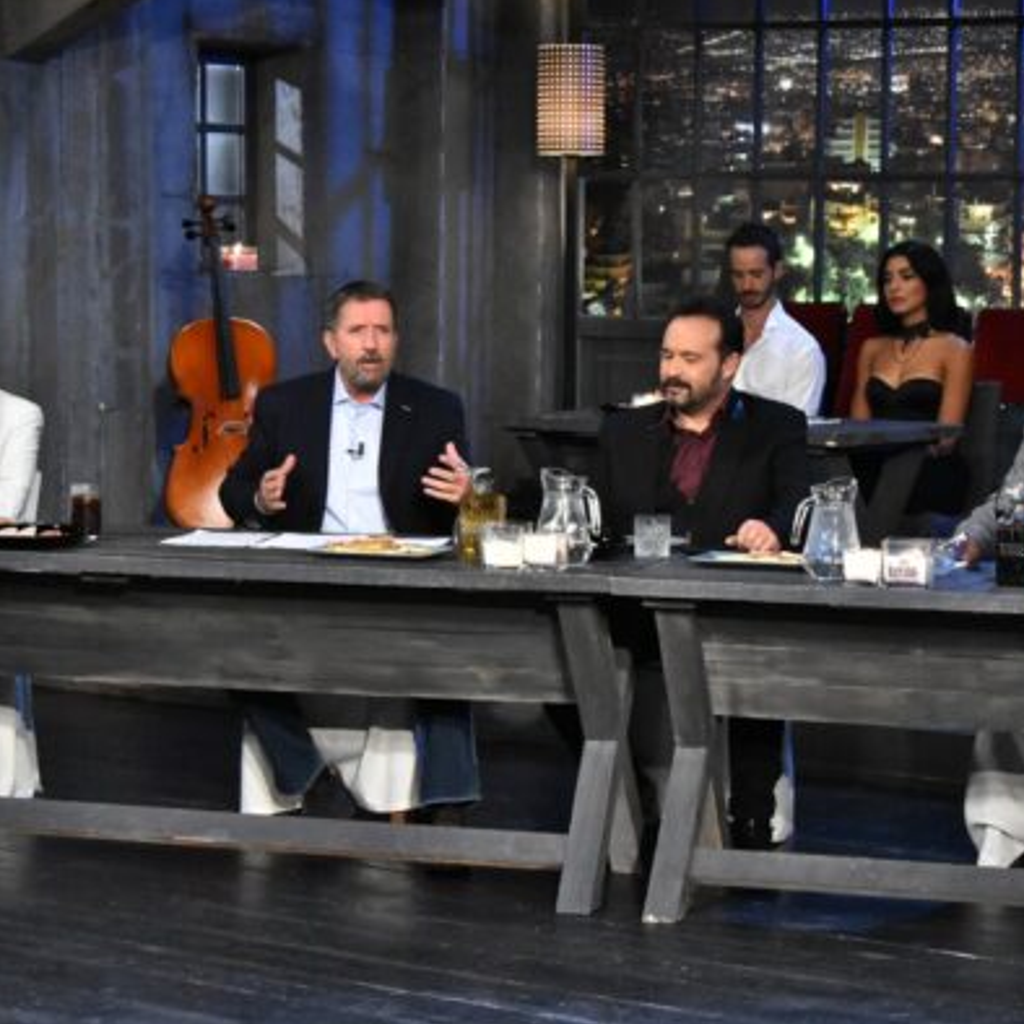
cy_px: 507
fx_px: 3246
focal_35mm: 97
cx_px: 546
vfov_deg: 17.9
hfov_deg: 17.9
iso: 6400
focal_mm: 50
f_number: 8
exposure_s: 1/90
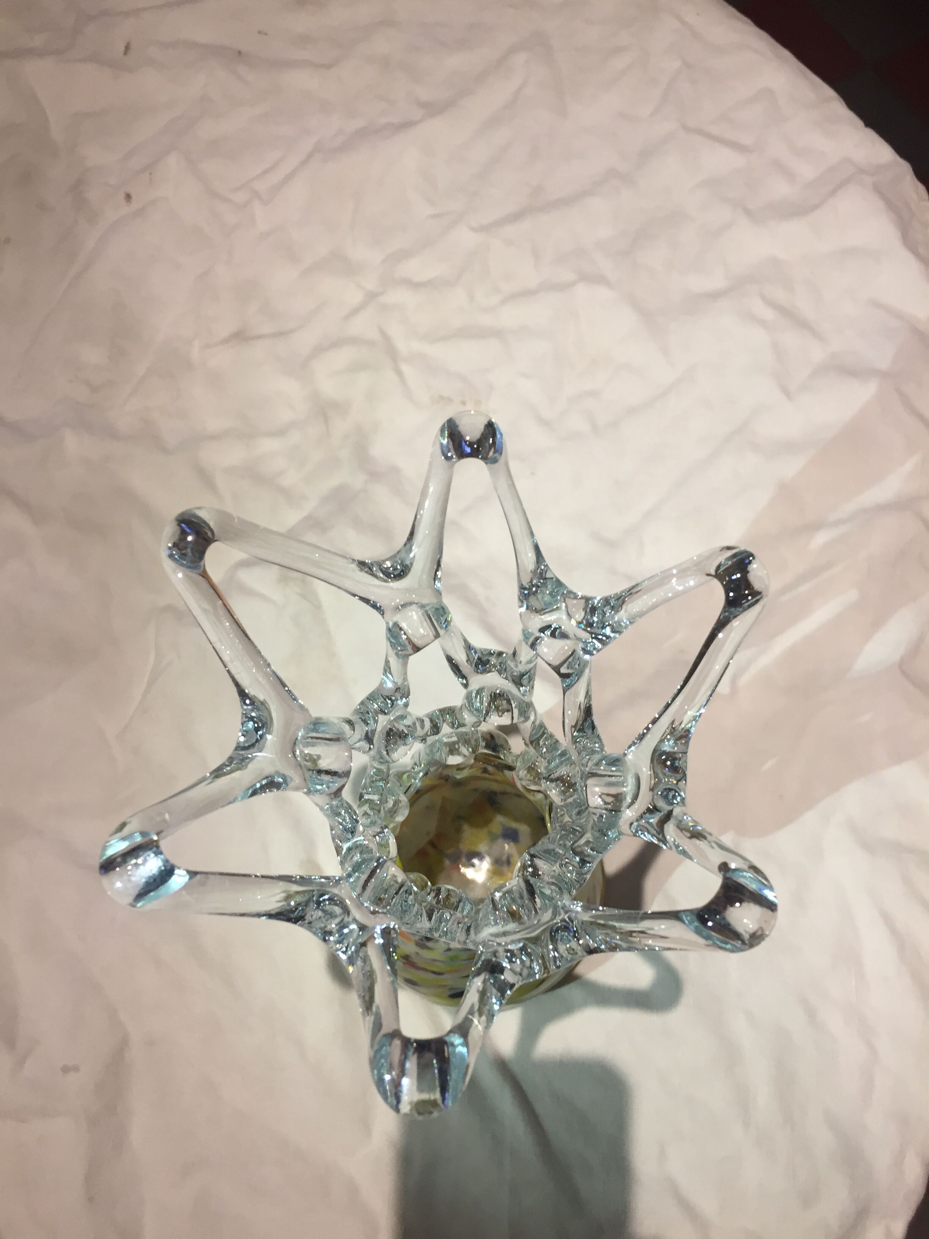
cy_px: 620
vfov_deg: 61.7
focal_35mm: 29
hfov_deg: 48.2
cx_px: 464
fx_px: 1038
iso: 80
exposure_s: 1/33
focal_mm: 4.15
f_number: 2.2
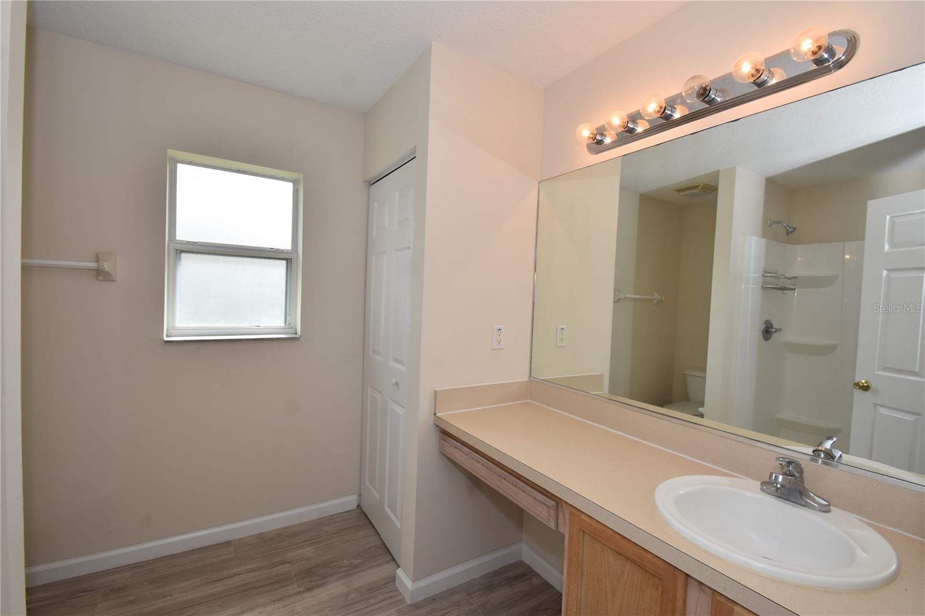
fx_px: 385
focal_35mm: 15
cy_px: 308
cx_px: 462
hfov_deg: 100.4
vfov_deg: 77.3
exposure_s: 1/125
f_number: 5.6
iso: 200
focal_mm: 10
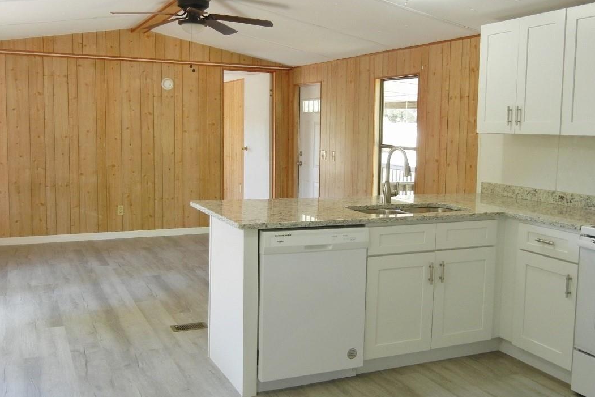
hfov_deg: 50.7
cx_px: 315
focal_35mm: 38
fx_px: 628
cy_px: 183
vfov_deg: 35.0
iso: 160
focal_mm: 5.4
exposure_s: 1/36.8
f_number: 3.5
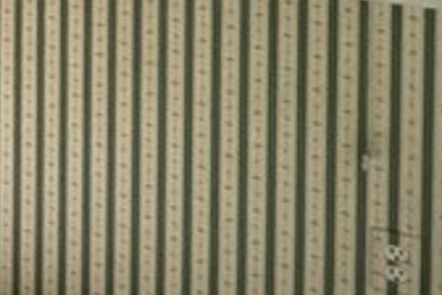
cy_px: -237
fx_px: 1093
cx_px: -618
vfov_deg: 13.7
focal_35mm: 89
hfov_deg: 14.6
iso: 2000
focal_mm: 2.22
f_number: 2.2
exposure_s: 1/30
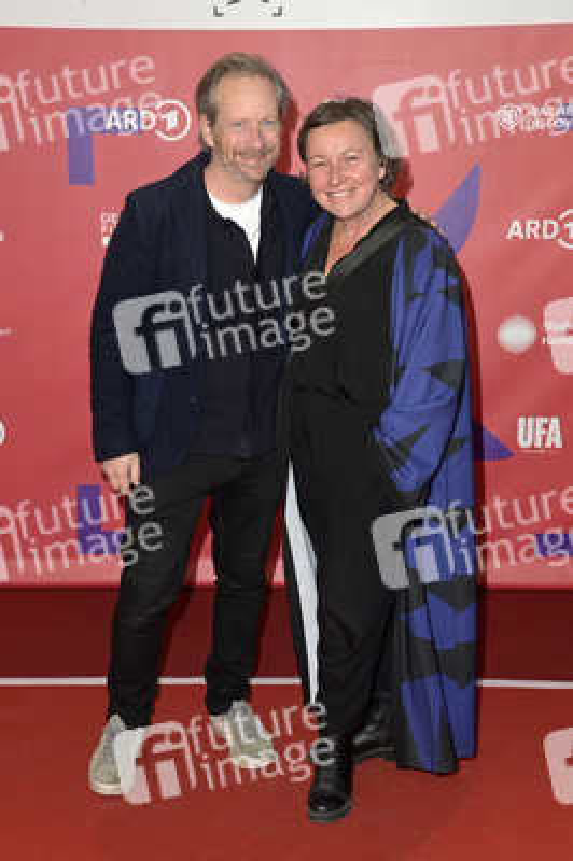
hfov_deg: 24.6
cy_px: 430
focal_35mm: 55
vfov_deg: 36.3
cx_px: 286
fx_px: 1315
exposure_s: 1/160
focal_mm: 55
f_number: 5.6
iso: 400
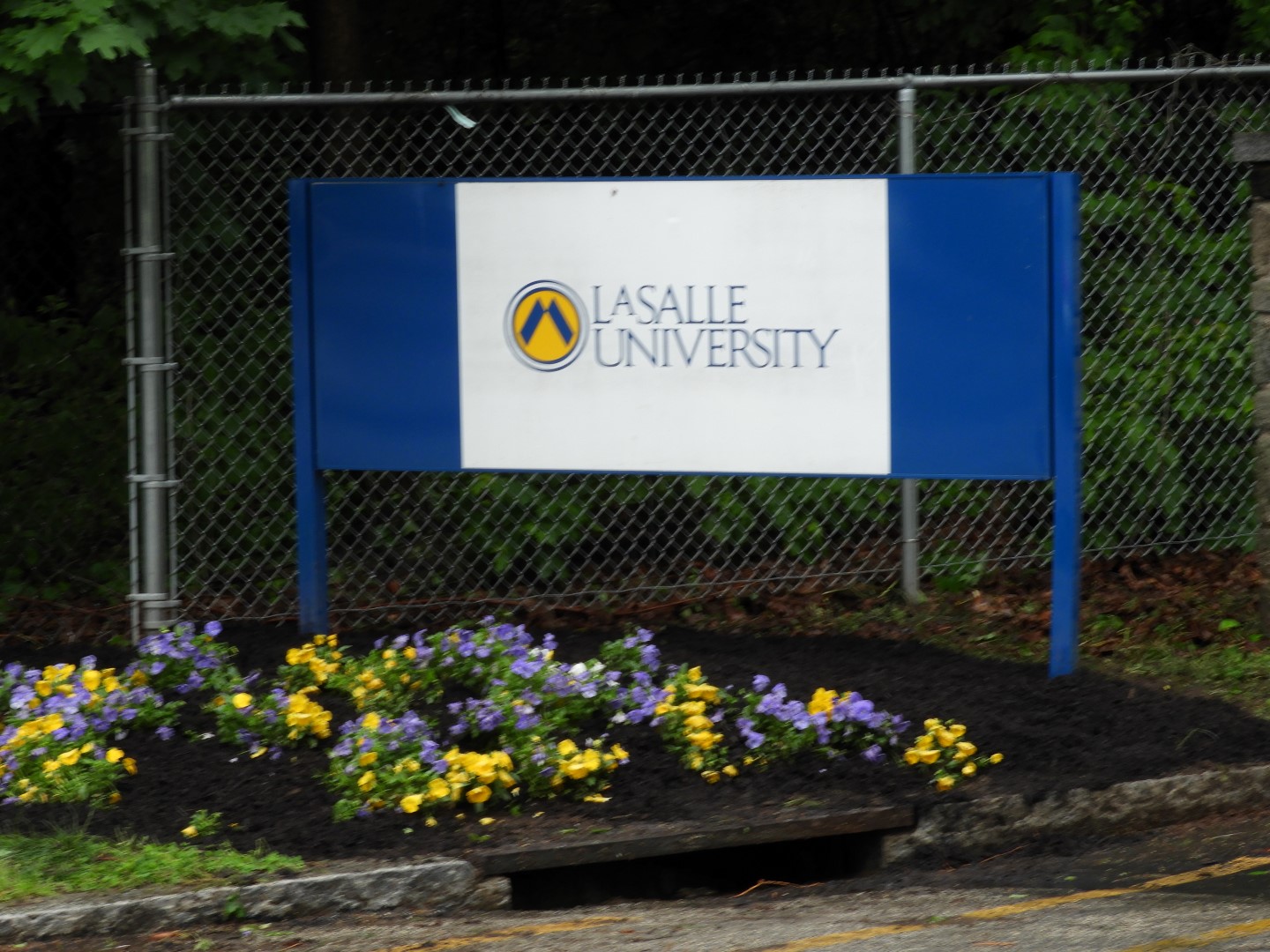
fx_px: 4953
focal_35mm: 135
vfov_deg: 11.0
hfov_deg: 14.6
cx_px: 635
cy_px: 476
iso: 100
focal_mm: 24.2
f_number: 5
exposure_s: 1/100
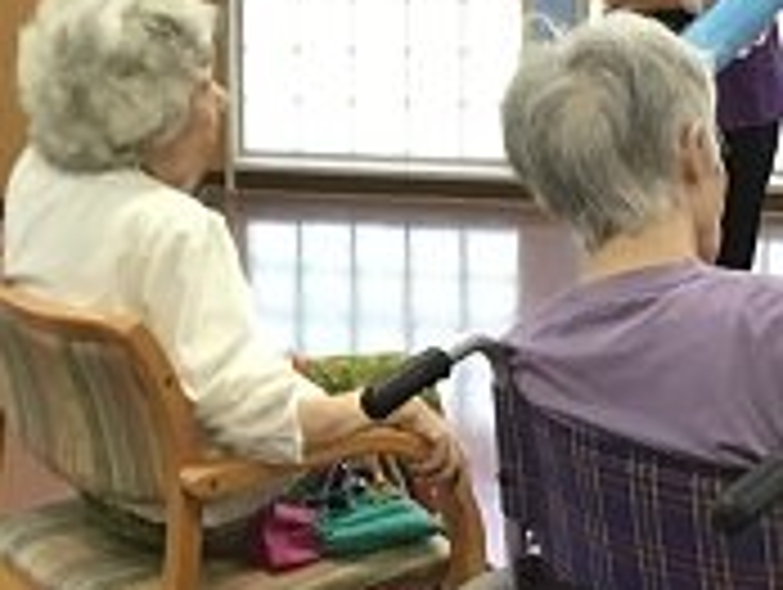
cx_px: -176
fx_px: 2016
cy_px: 20
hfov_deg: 20.5
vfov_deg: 16.3
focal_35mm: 89
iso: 40
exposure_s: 1/30
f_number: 2.4
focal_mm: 3.3
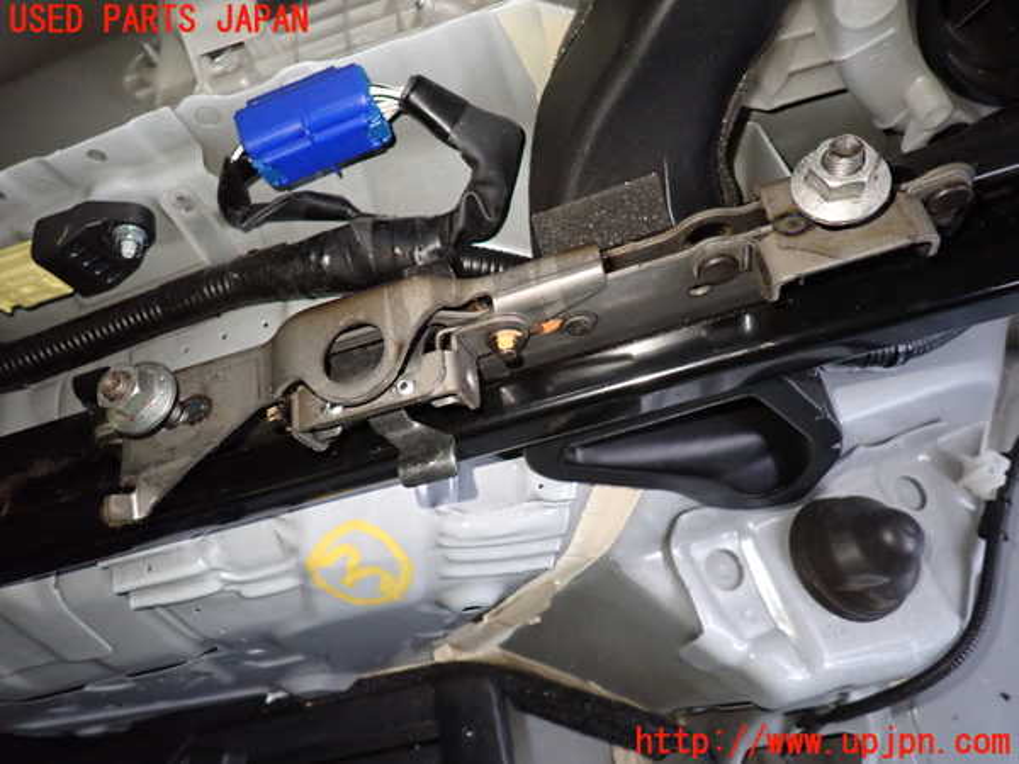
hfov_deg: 69.4
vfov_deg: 54.9
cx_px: 510
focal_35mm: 25
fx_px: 736
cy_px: 382
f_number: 2
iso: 800
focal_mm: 4.5
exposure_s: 1/30
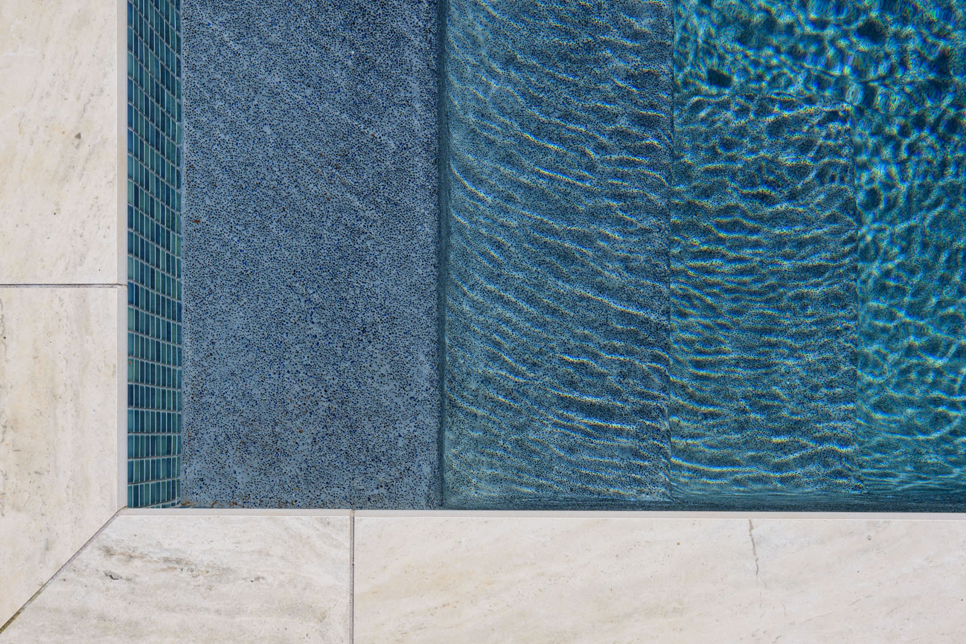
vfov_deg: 34.2
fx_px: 1046
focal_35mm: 39
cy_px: 322
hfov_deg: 49.6
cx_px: 483
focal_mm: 26
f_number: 14
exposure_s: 1/500
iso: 320
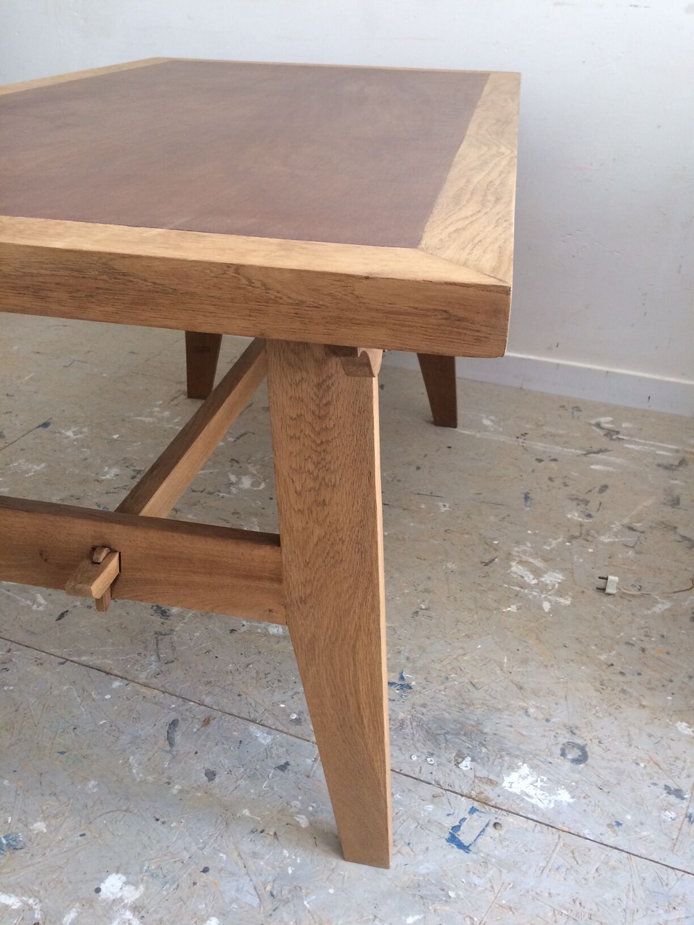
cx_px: 347
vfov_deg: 61.7
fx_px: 775
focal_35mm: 29
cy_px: 462
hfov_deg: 48.2
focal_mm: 4.15
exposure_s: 1/33
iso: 80
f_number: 2.2
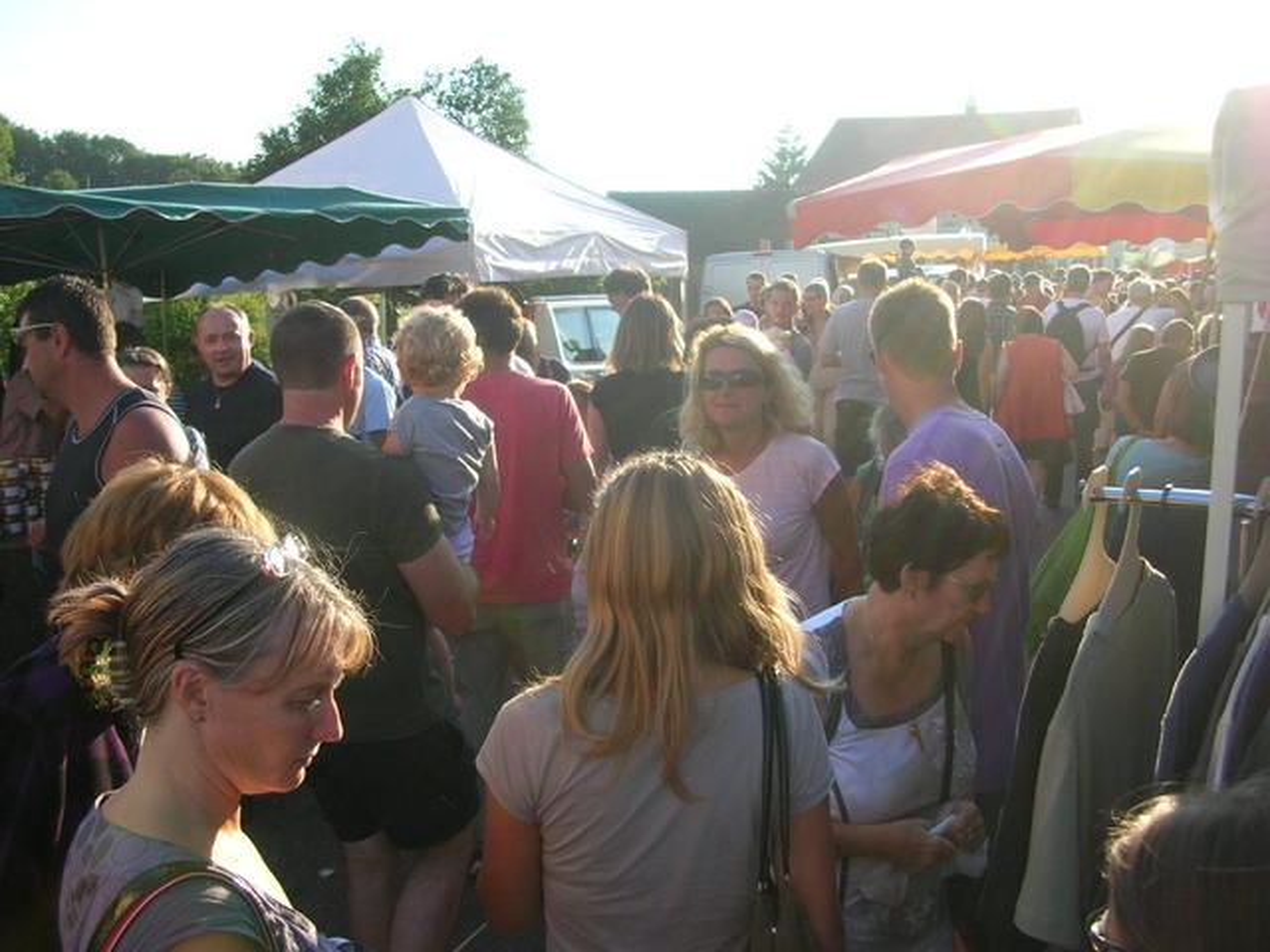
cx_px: 635
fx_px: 1284
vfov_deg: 40.7
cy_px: 476
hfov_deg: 52.6
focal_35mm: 35
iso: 50
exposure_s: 1/315
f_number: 2.8
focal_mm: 5.8
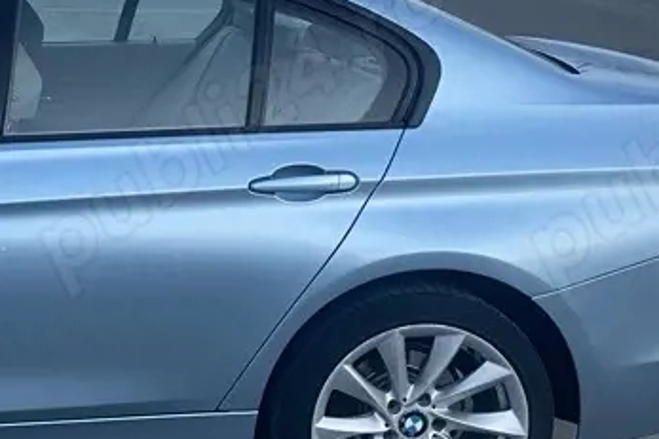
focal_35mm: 78
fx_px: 1427
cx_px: -125
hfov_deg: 23.8
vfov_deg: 17.4
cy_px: 137
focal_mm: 4.2
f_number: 1.6
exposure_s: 1/98
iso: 125
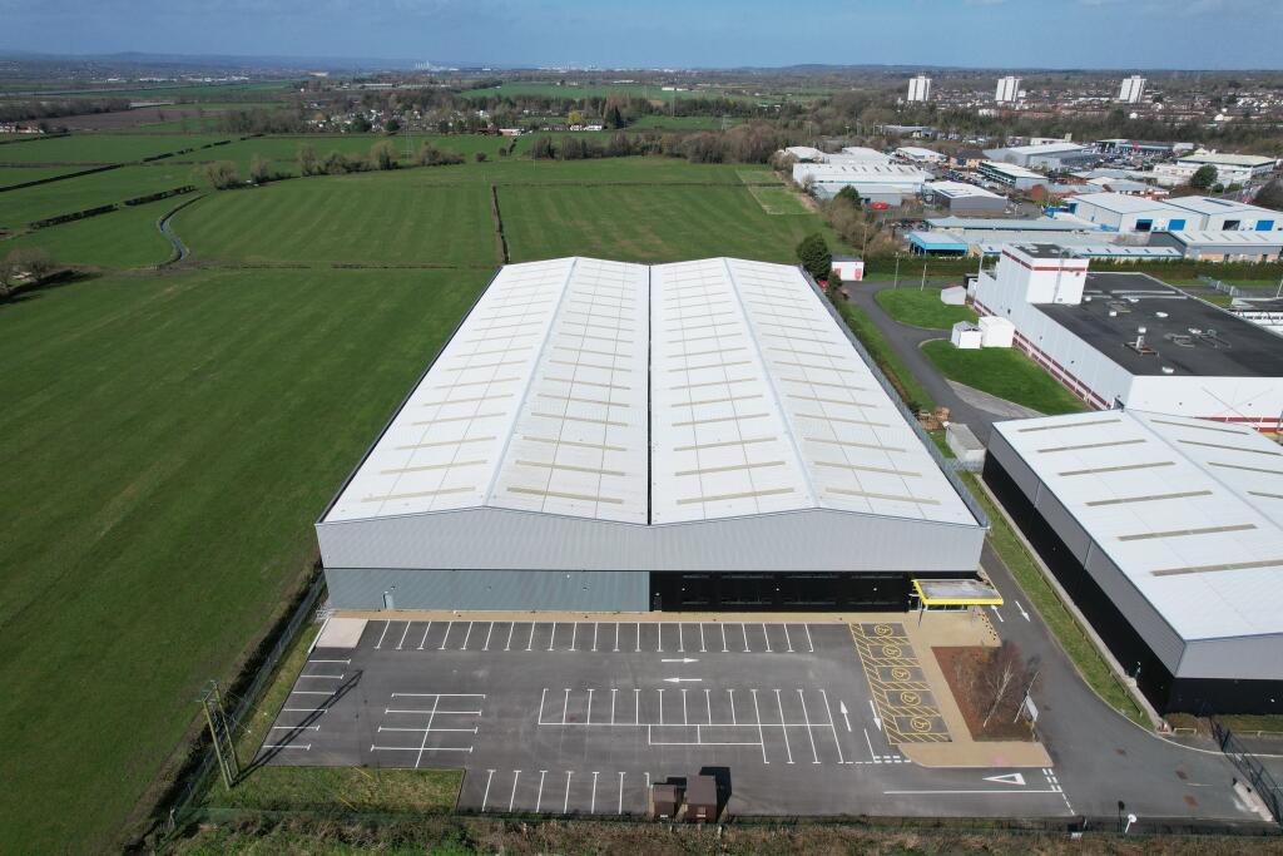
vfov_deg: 57.2
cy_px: 428
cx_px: 642
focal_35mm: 22
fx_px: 784
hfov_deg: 78.6
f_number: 2.8
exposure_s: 1/4000
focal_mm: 8.38
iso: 150
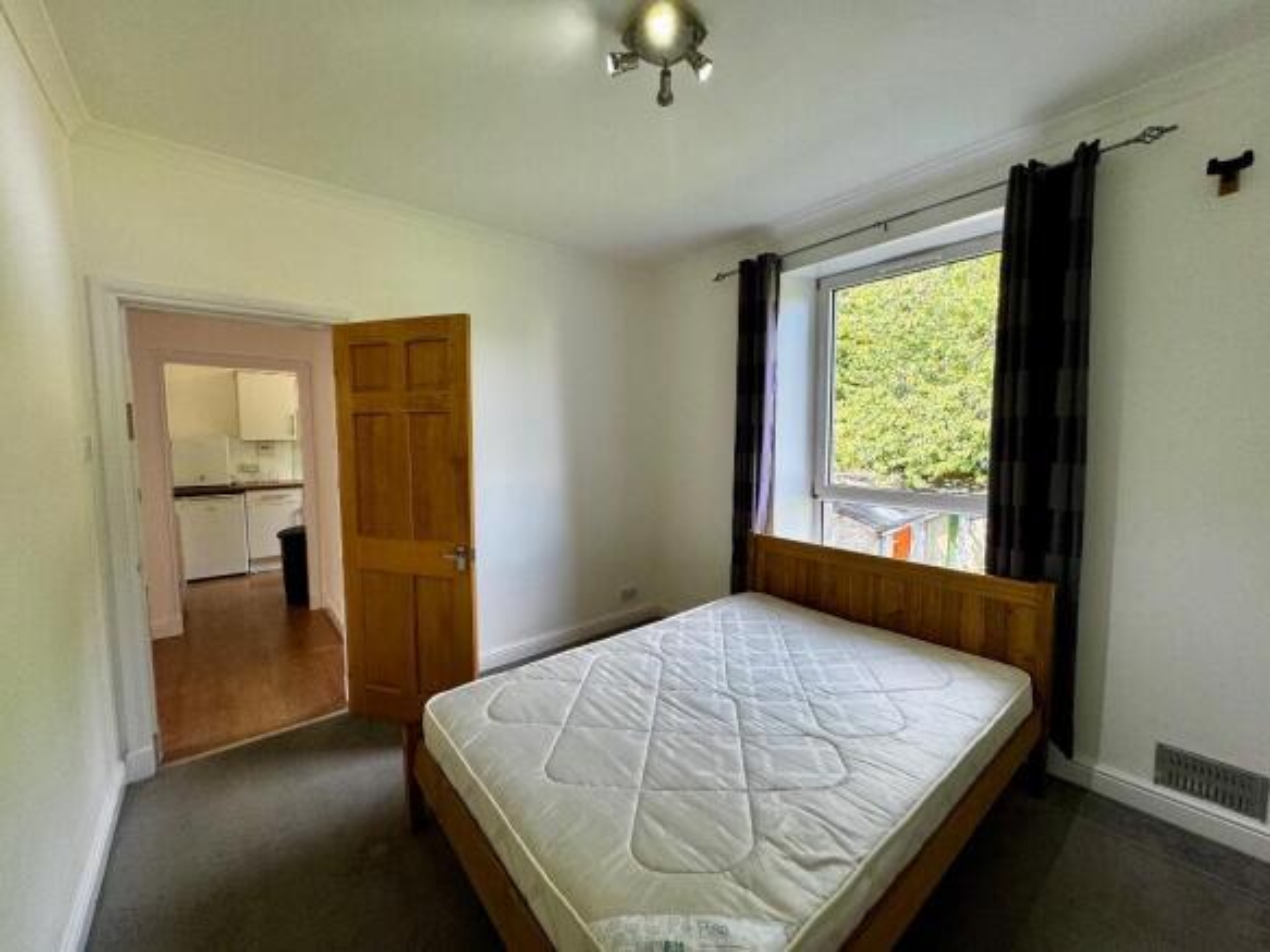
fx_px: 514
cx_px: 635
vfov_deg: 85.7
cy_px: 476
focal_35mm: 14
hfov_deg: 102.1
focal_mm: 2.22
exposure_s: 1/100
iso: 125
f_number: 2.2
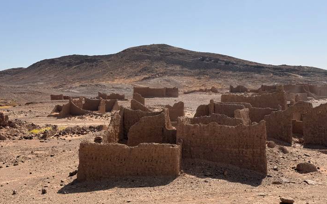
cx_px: 165
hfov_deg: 38.9
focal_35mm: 52
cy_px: 88
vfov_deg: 24.8
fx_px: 463
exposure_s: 1/11364
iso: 100
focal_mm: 6.76
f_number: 1.78
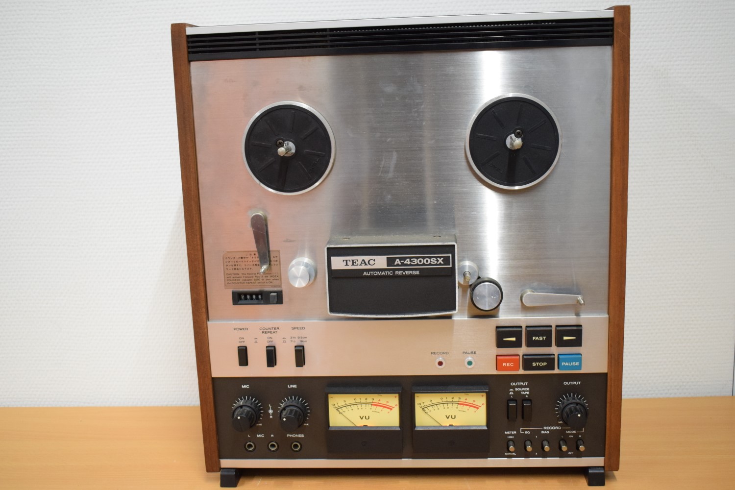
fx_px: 796
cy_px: 245
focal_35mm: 39
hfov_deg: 49.6
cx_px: 368
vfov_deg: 34.2
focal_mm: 26
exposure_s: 1/125
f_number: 4
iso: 2000
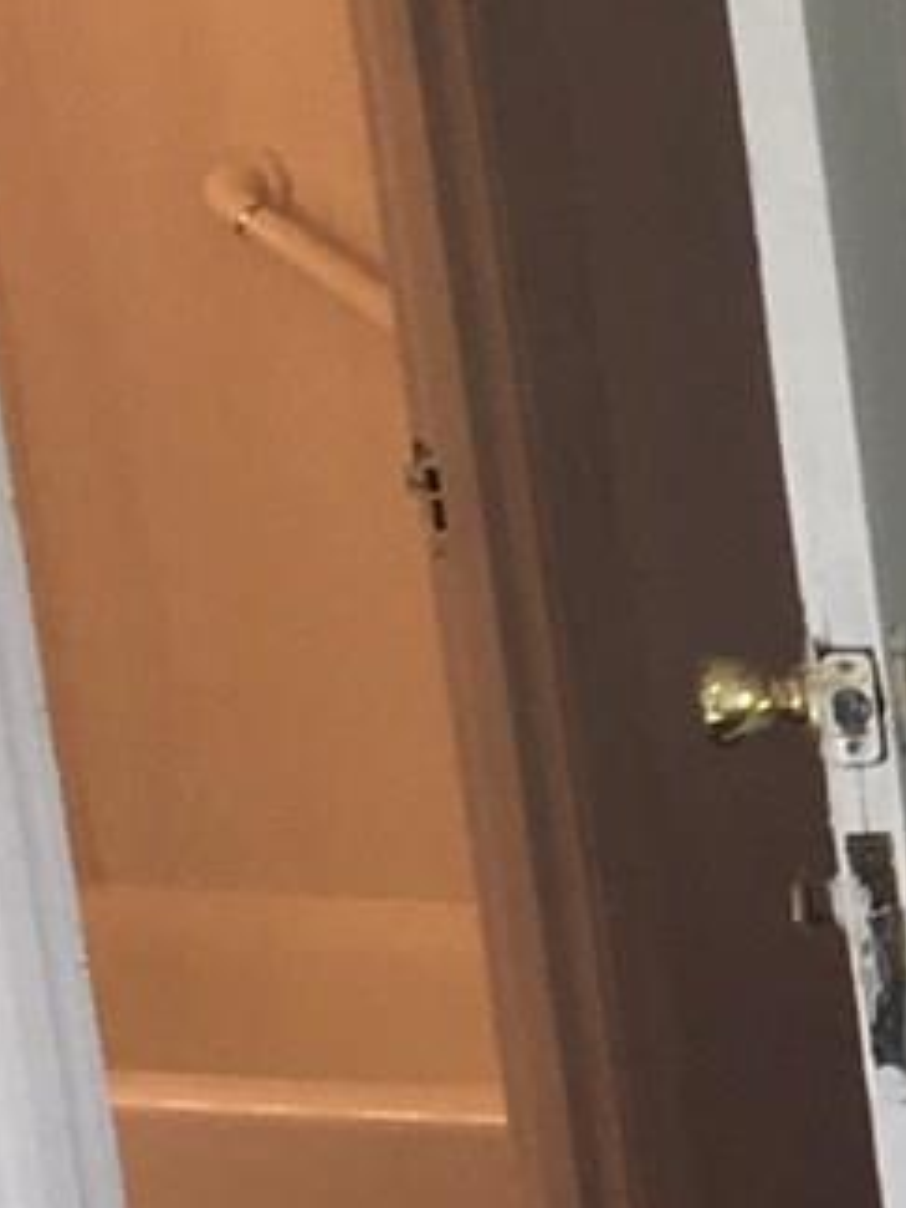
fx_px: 7189
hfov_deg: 6.4
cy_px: 1458
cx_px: 3072
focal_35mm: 206
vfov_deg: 9.5
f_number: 2.2
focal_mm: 4.15
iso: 25
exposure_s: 1/40
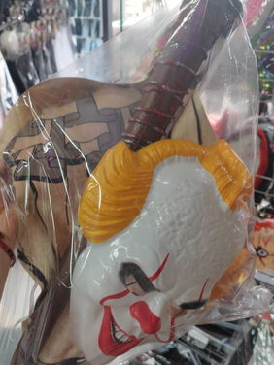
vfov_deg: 53.7
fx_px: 359
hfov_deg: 41.7
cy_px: 215
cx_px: 123
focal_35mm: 34
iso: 210
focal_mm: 5.89
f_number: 1.89
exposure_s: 1/33.3
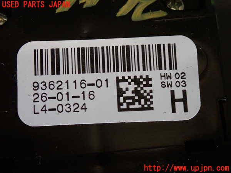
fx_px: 667
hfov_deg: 19.6
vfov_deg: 14.8
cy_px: 86
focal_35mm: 100
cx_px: 116
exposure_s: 1/50
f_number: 4.9
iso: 1000
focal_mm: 18
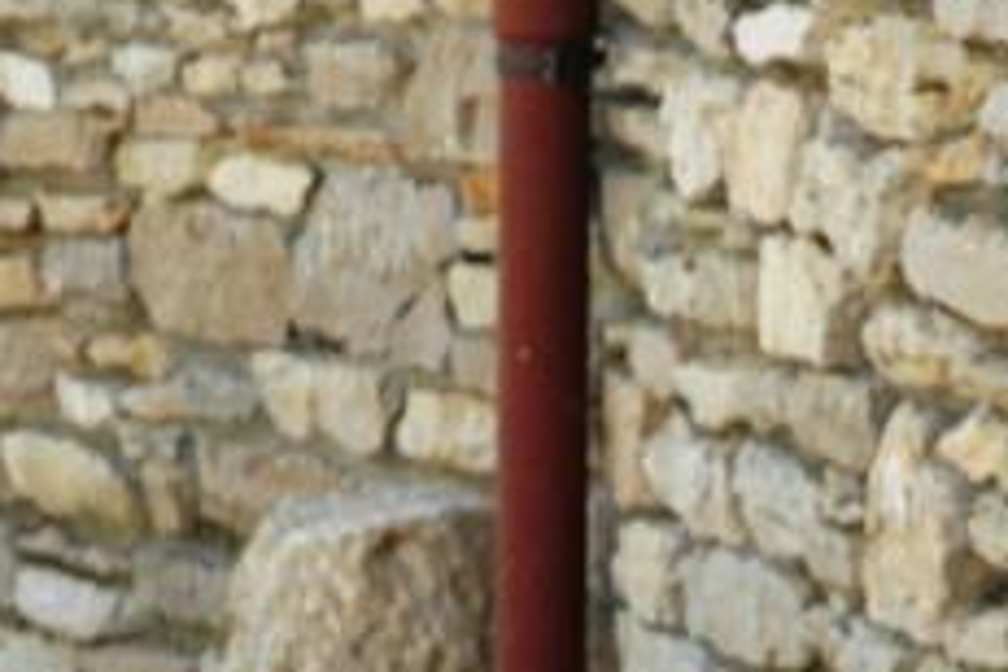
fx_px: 9014
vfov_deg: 4.2
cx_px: 982
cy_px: 999
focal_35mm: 322
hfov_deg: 6.4
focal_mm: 55
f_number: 6.3
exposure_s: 1/160
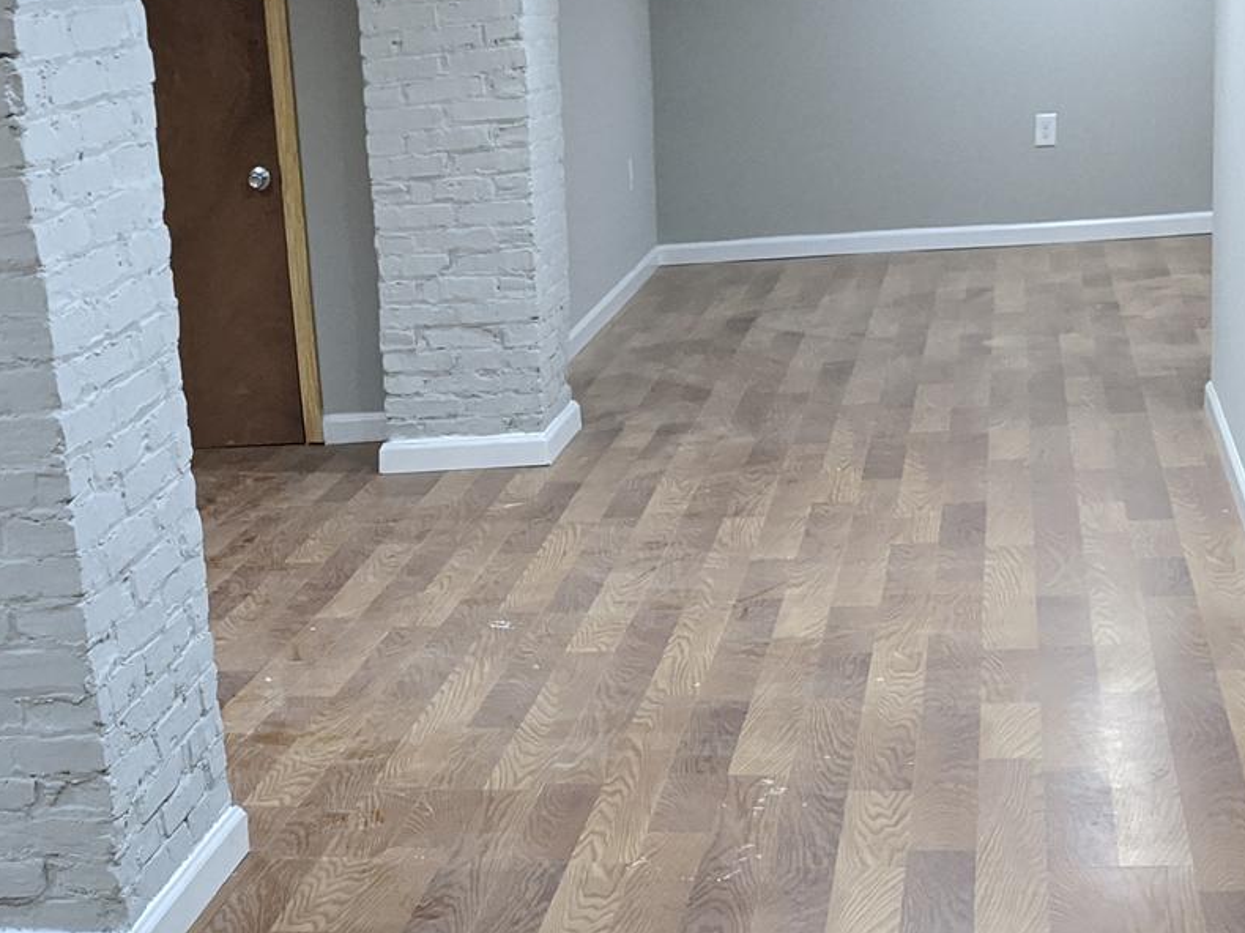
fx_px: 2517
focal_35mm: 70
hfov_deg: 27.4
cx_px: 298
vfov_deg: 20.8
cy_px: 733
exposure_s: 1/59.9
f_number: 1.8
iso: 513
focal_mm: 4.44
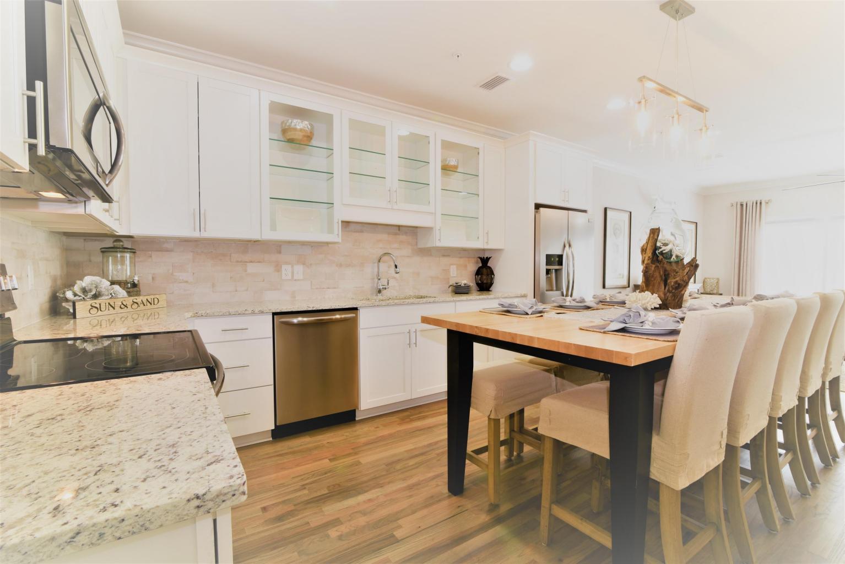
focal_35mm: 16
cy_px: 282
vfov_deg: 73.8
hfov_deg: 96.7
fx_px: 376
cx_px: 422
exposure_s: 3
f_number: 22
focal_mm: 16
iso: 100
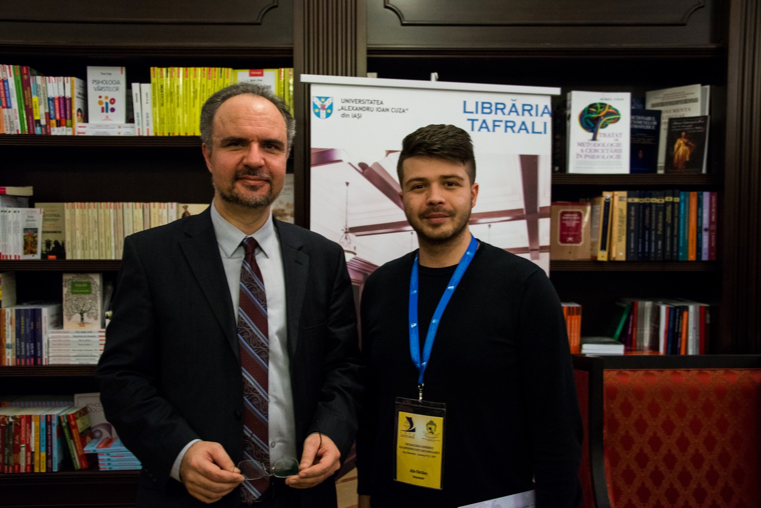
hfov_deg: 48.4
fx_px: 846
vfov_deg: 33.4
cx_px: 380
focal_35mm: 40
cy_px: 254
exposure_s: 1/60
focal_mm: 40
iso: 2000
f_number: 4
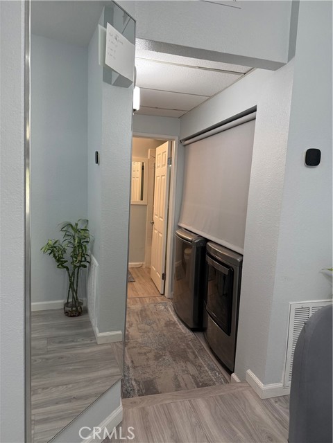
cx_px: 166
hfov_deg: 56.8
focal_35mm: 24
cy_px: 222
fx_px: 308
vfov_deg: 71.6
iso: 250
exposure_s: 1/120
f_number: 1.78
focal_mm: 6.76
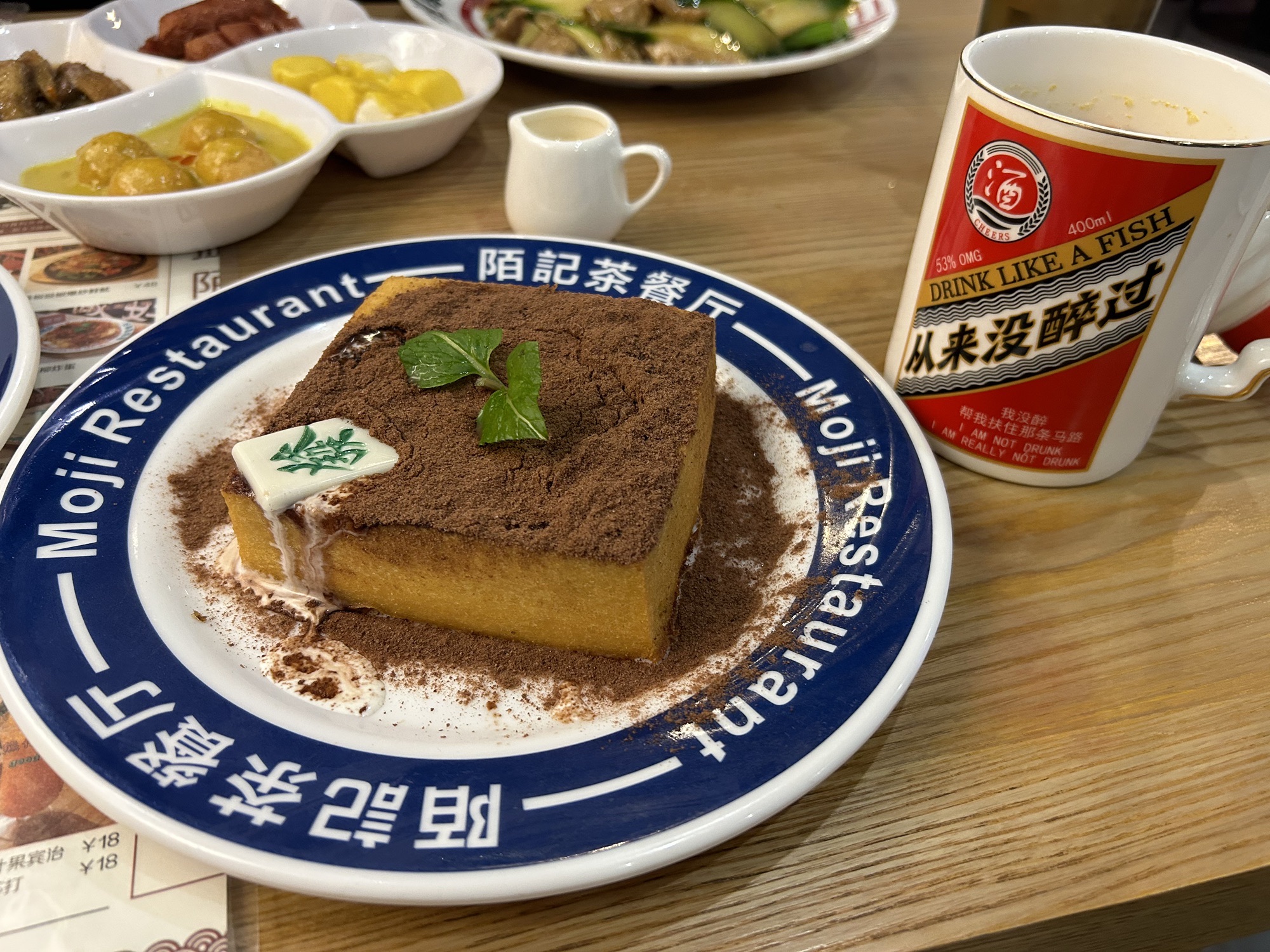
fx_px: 954
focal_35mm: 26
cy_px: 476
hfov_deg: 67.3
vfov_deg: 53.1
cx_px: 635
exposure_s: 1/50
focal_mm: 5.7
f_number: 1.5
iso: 250
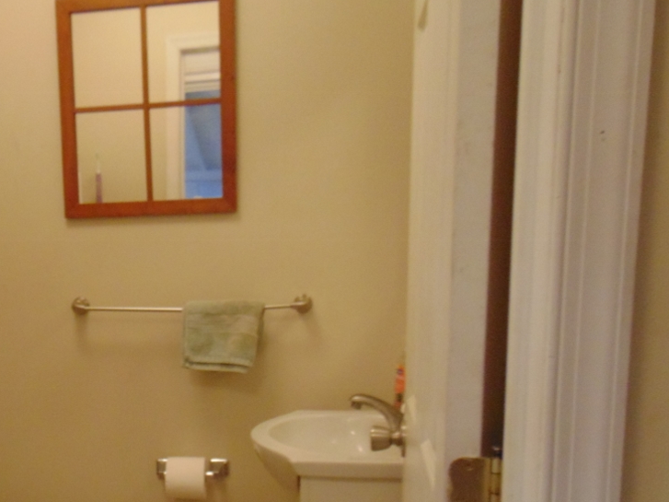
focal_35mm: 44
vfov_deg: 32.2
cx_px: 130
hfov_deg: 41.1
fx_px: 850
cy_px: 386
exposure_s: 1/30
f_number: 3
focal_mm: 4.5
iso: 320
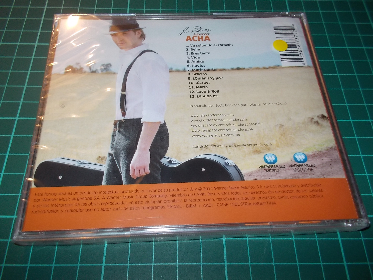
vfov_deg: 48.2
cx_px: 186
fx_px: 312
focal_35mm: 29
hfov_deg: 61.7
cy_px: 140
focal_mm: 4.1
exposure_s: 1/30
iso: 200
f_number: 3.3
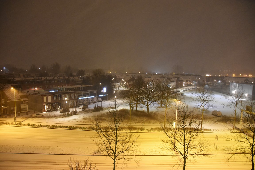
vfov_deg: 47.9
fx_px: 191
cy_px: 85
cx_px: 128
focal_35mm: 27
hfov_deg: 67.4
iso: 2000
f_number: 3.5
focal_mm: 18
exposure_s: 1/10
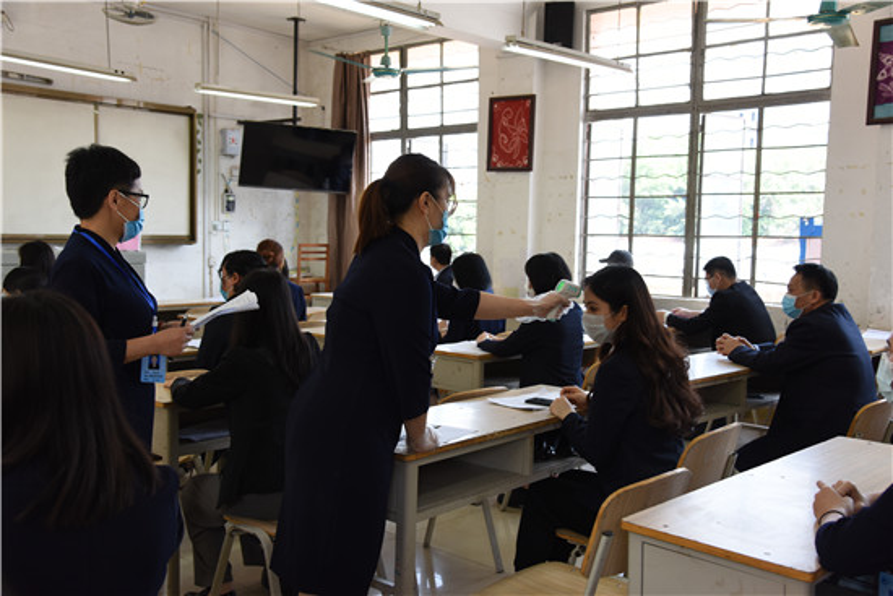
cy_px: 298
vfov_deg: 35.1
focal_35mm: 38
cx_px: 446
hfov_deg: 50.7
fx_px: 943
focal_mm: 38
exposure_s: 1/100
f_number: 5
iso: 640
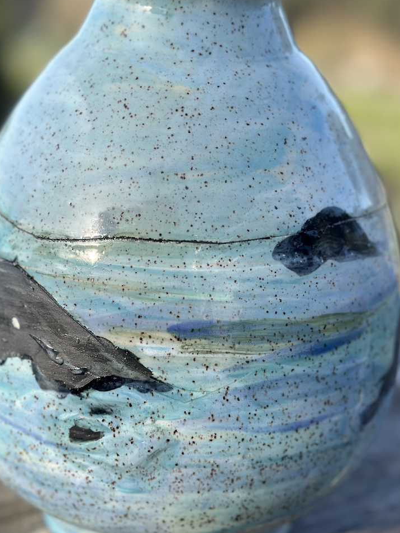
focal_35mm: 67
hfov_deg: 21.9
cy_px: 270
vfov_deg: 29.0
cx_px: 177
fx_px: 1033
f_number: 1.78
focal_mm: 6.86
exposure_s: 1/1695
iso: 80
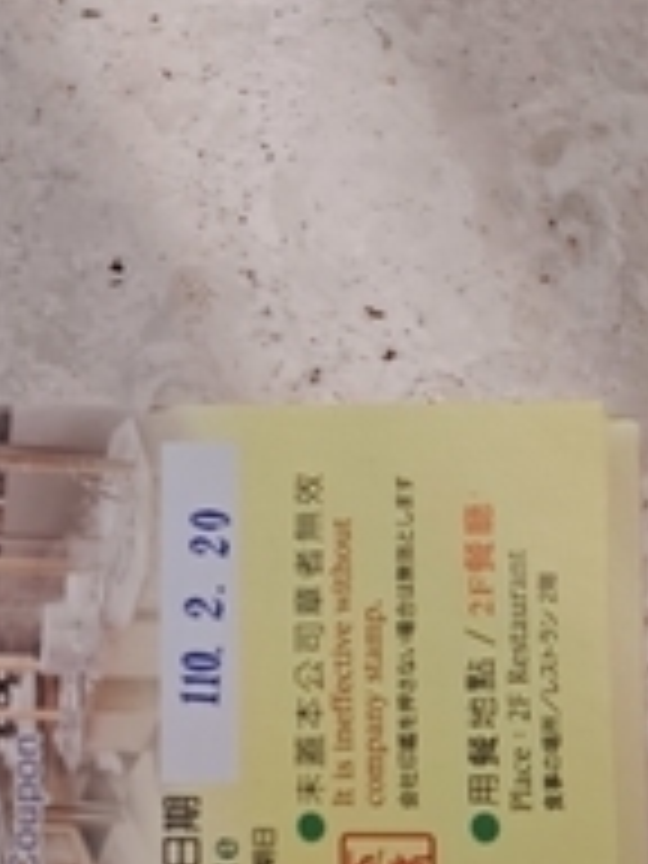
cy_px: 850
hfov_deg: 17.6
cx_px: -108
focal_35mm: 80
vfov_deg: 23.5
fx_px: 1997
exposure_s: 1/60
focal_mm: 5.23
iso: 100
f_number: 1.8
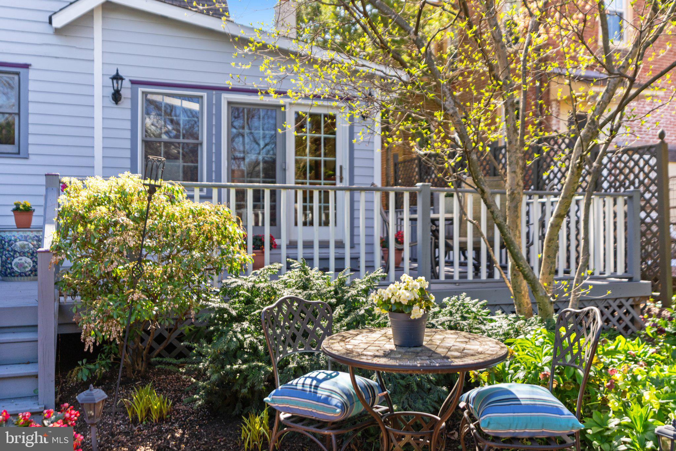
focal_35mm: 35
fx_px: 657
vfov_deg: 37.8
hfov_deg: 54.4
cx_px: 338
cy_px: 226
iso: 320
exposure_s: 1/1000
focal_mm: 35
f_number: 2.8
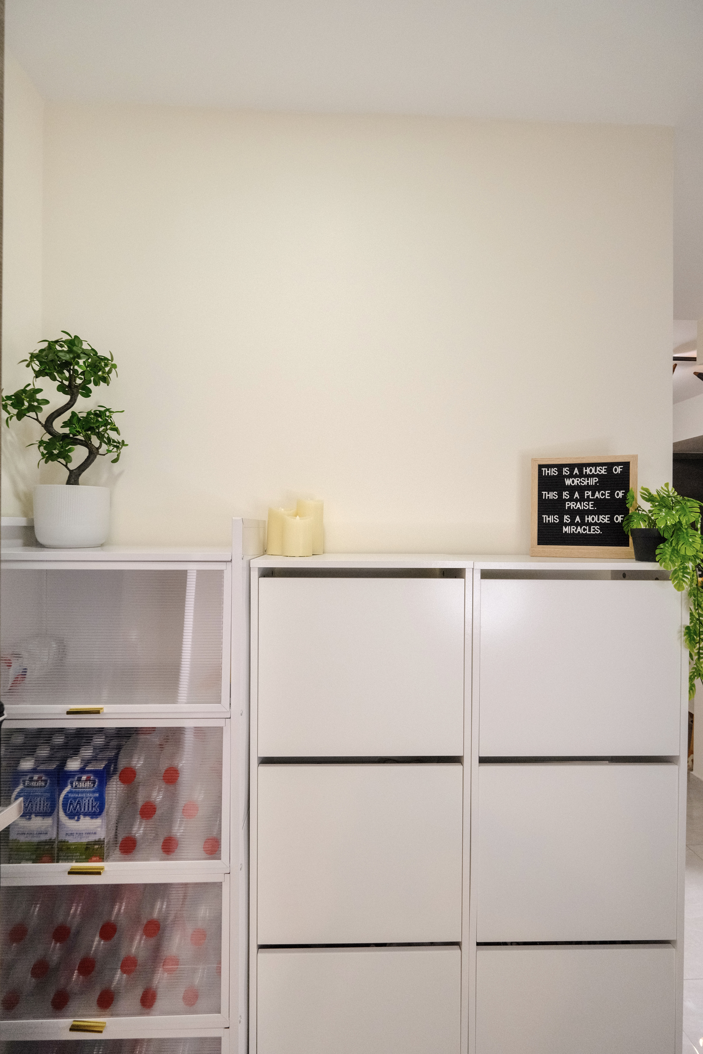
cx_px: 352
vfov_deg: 100.4
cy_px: 527
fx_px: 439
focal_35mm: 15
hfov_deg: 77.3
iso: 2500
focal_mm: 10
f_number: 4
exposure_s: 1/125
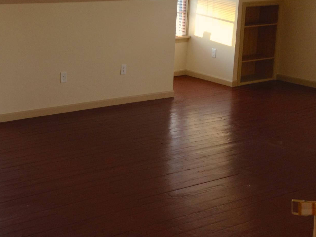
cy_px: 75
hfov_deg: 33.8
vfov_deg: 26.4
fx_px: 502
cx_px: 59
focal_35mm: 55
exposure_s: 1/20
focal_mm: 4.12
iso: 50
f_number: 2.4
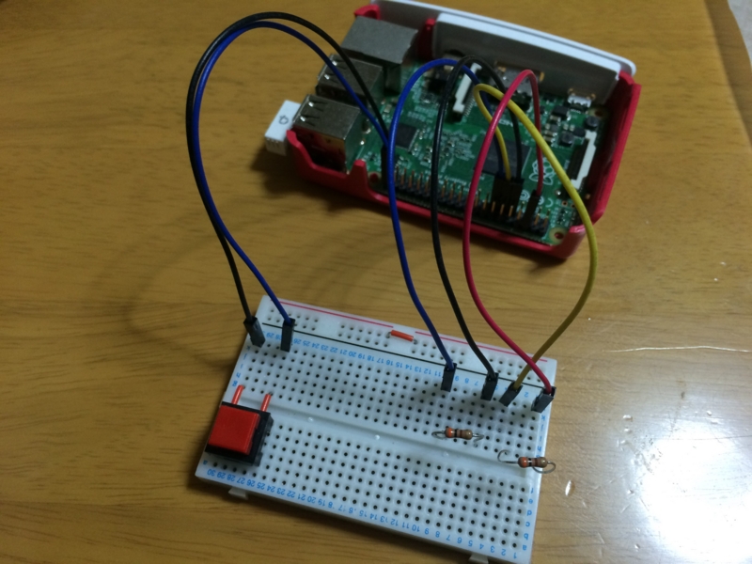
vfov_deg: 48.2
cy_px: 282
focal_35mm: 29
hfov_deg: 61.7
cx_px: 376
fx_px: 630
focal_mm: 4.15
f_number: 2.2
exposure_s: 1/33
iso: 160
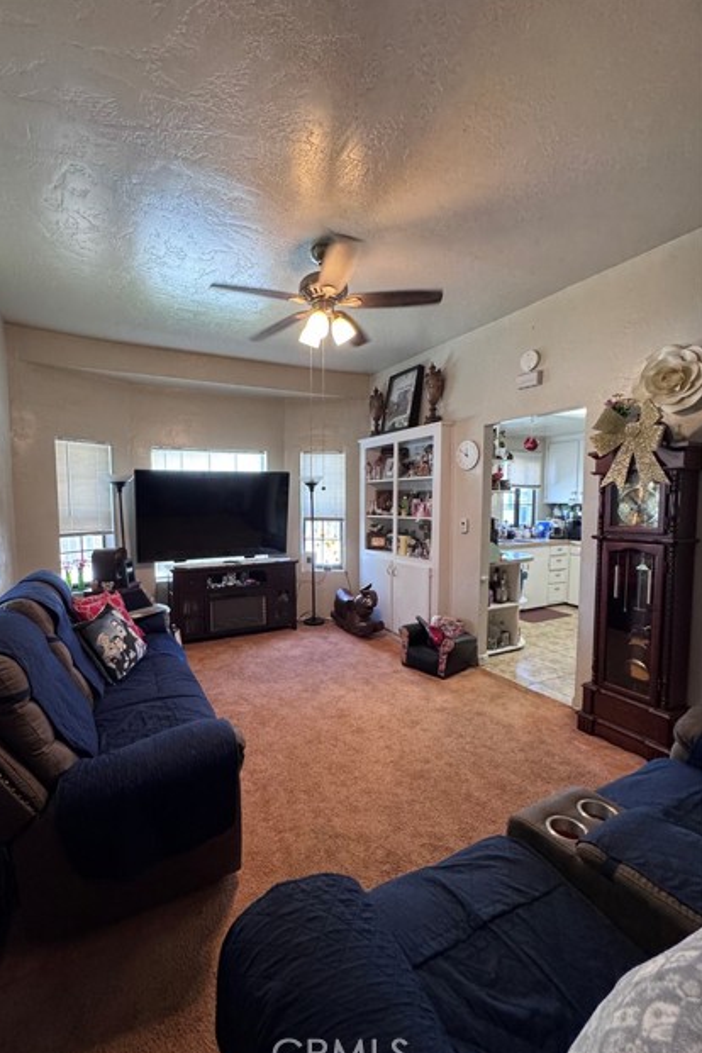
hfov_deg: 76.8
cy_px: 536
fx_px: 439
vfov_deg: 100.4
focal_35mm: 15
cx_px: 298
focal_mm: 2.22
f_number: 2.2
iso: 320
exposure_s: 1/60
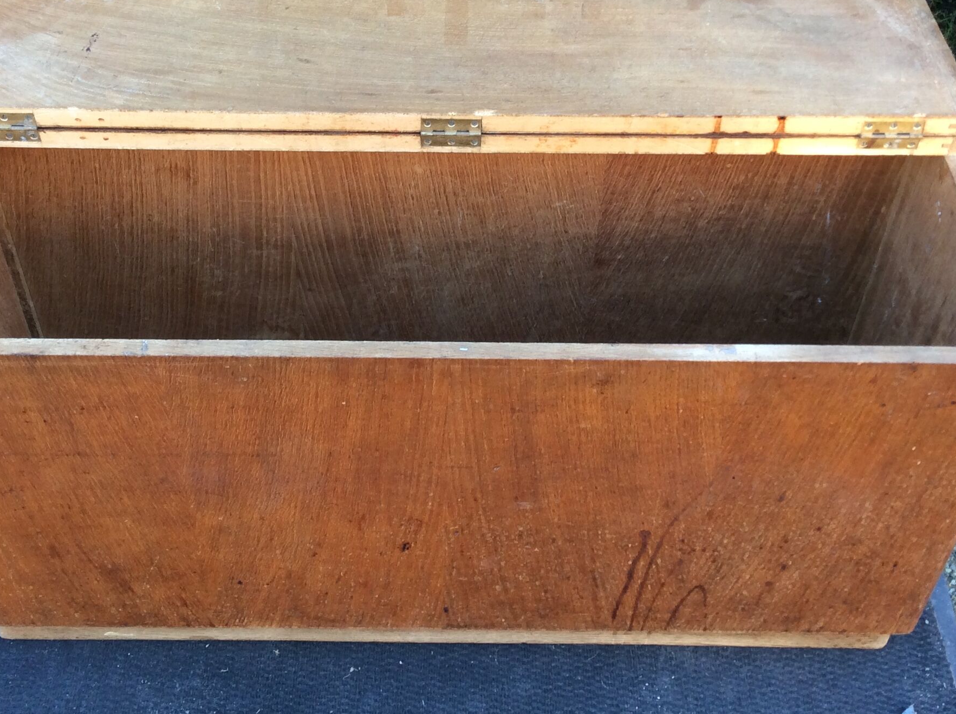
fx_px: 1296
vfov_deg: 30.6
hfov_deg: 40.5
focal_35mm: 47
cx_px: 440
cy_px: 260
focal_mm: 3.3
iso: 40
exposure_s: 1/50
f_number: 2.4
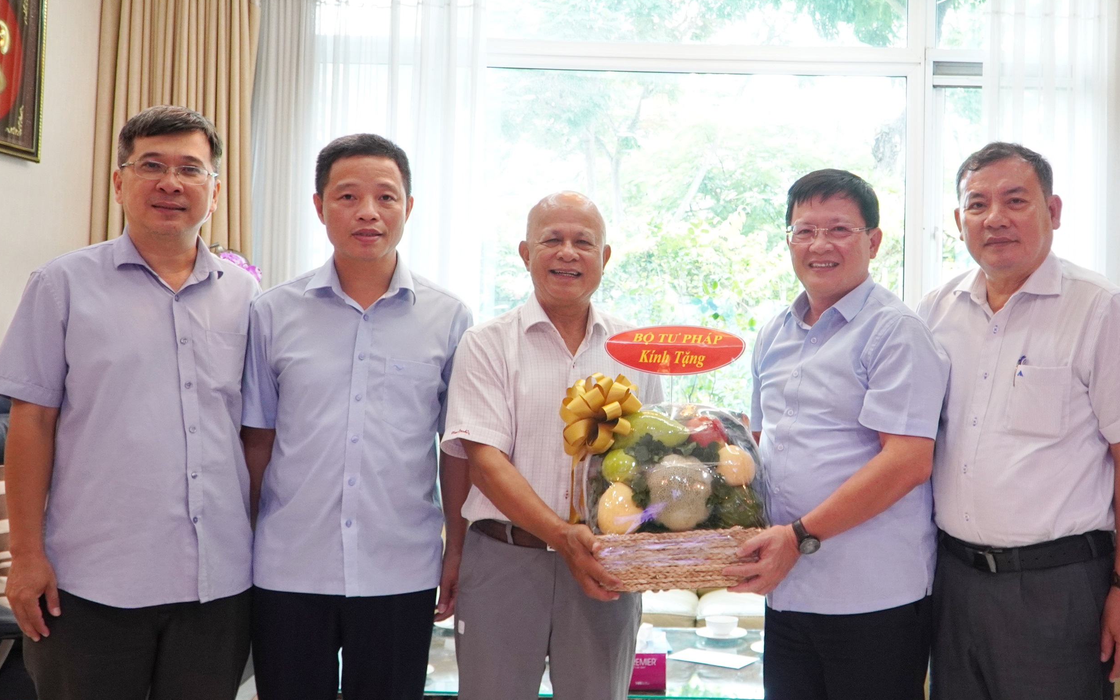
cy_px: 307
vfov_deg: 32.0
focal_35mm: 40
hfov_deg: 48.7
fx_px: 1221
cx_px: 714
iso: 1000
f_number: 4
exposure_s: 1/50
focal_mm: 18
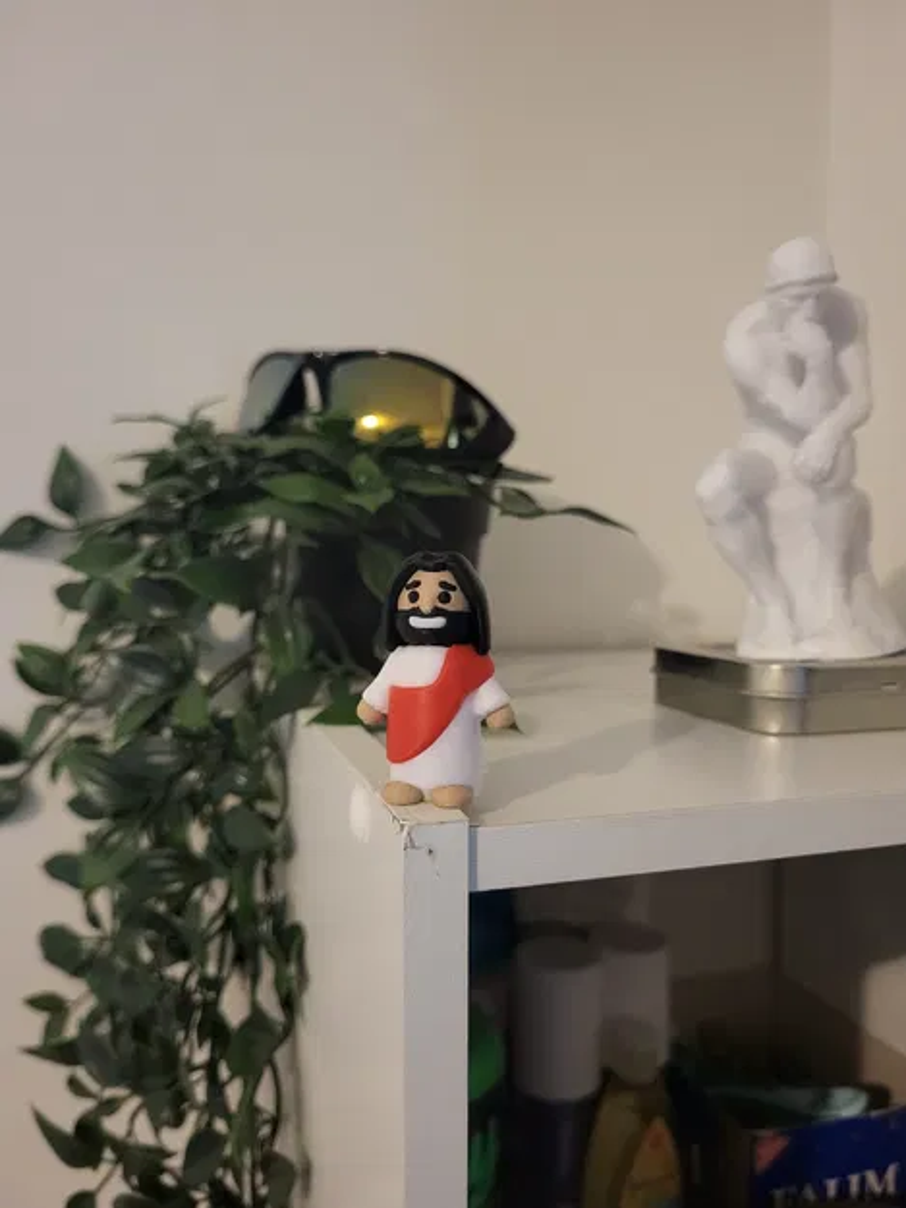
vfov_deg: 67.3
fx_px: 907
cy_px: 604
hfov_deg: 53.1
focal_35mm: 26
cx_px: 453
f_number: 1.8
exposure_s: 1/40
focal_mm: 5.4
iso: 640
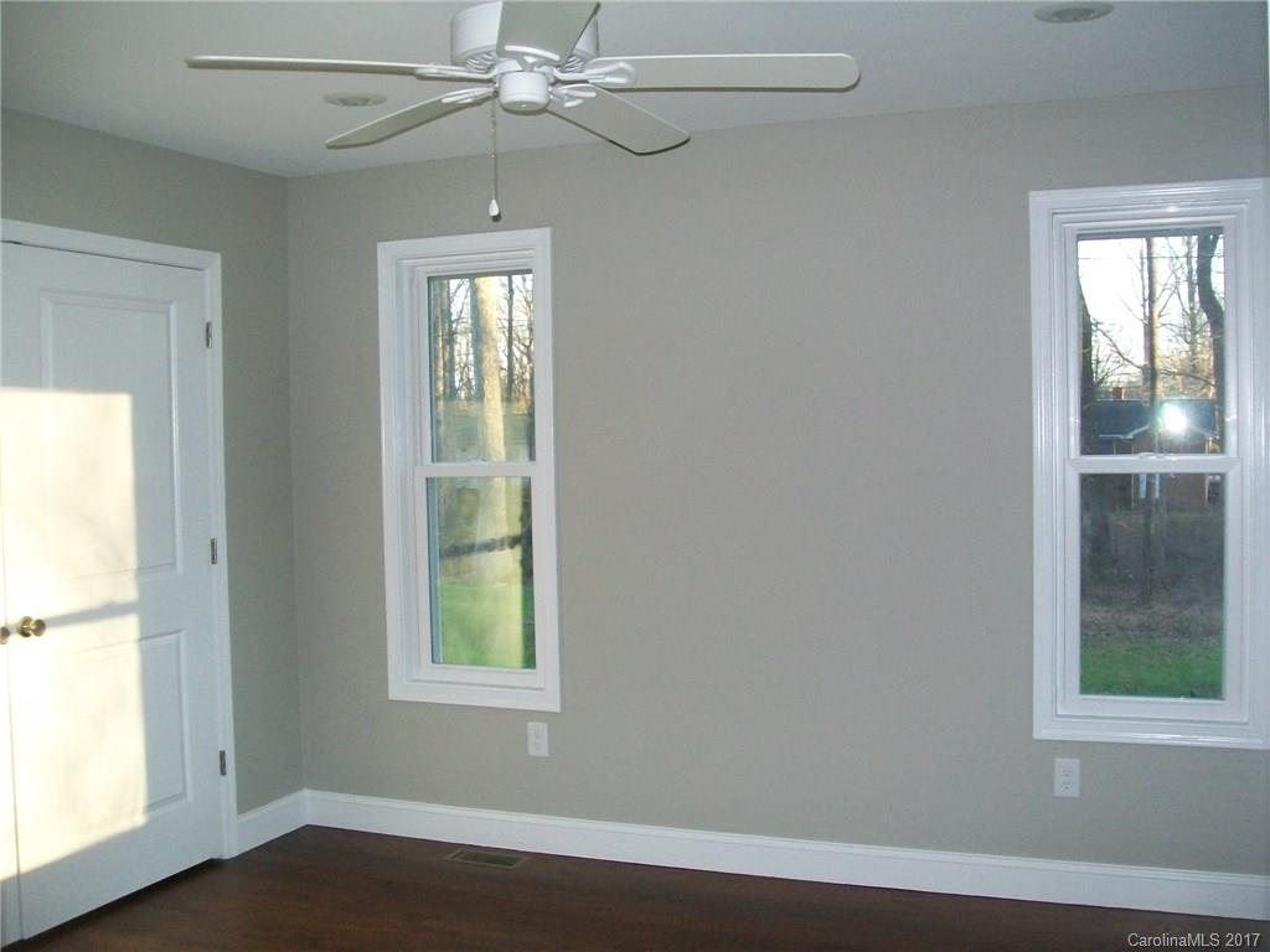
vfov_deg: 39.7
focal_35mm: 36
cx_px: 635
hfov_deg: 51.4
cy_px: 476
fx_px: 1321
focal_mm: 6
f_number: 2.7
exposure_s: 1/60
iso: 160
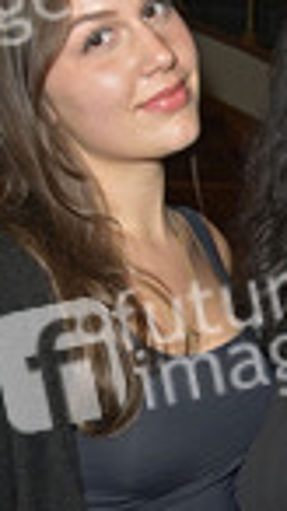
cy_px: 525
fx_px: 935
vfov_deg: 28.5
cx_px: 273
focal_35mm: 69
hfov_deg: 17.1
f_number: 5
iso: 2000
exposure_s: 1/50
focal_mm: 24
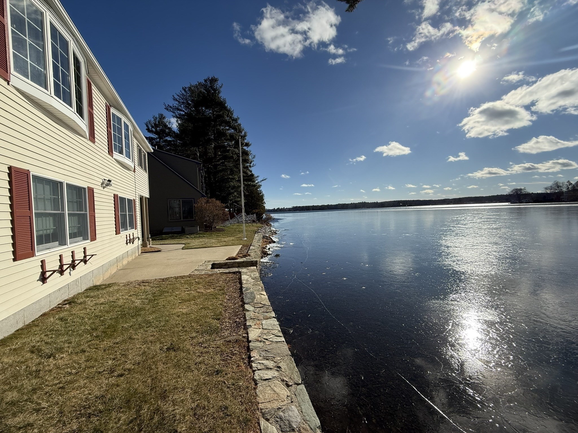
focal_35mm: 14
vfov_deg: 85.7
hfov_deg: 102.1
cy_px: 216
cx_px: 289
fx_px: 234
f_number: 2.2
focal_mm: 2.22
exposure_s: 1/3663
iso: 50
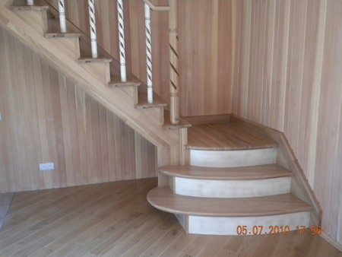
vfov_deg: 38.7
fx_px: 366
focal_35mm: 37
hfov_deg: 50.1
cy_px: 128
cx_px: 171
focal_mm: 6.6
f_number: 3.5
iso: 400
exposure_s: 1/24.2
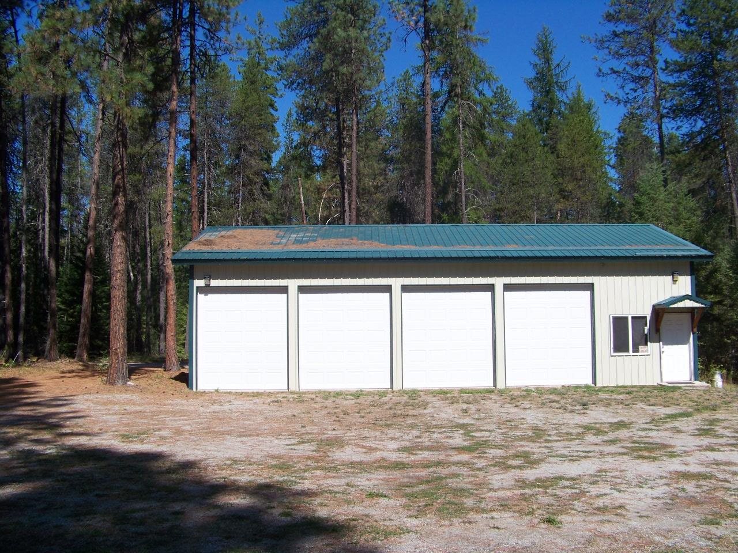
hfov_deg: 51.4
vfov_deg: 39.7
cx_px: 369
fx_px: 768
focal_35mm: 36
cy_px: 276
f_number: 4
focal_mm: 5.85
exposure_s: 1/500
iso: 64
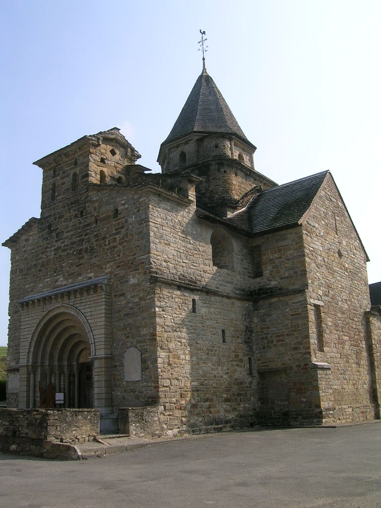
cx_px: 190
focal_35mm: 35
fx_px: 514
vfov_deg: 52.6
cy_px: 254
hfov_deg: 40.7
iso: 50
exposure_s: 1/377
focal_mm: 5.4
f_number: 4.8
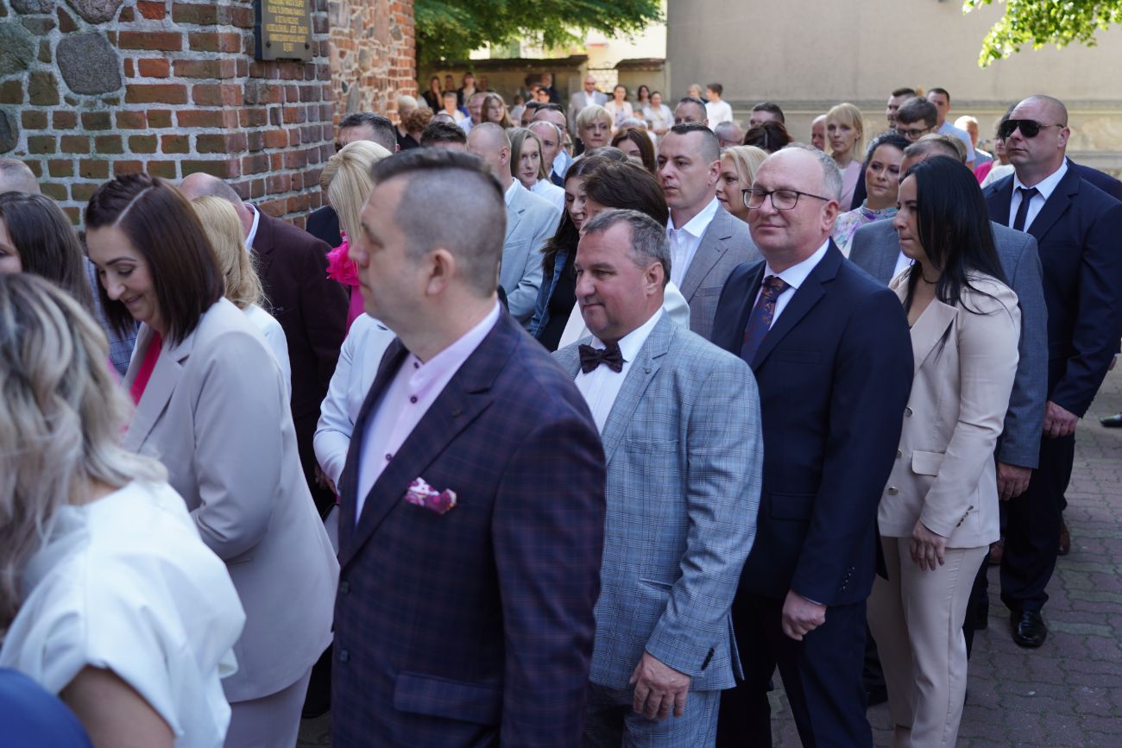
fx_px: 1309
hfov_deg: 46.4
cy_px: 374
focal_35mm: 42
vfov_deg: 31.9
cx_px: 561
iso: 125
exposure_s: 1/100
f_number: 4
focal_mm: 42
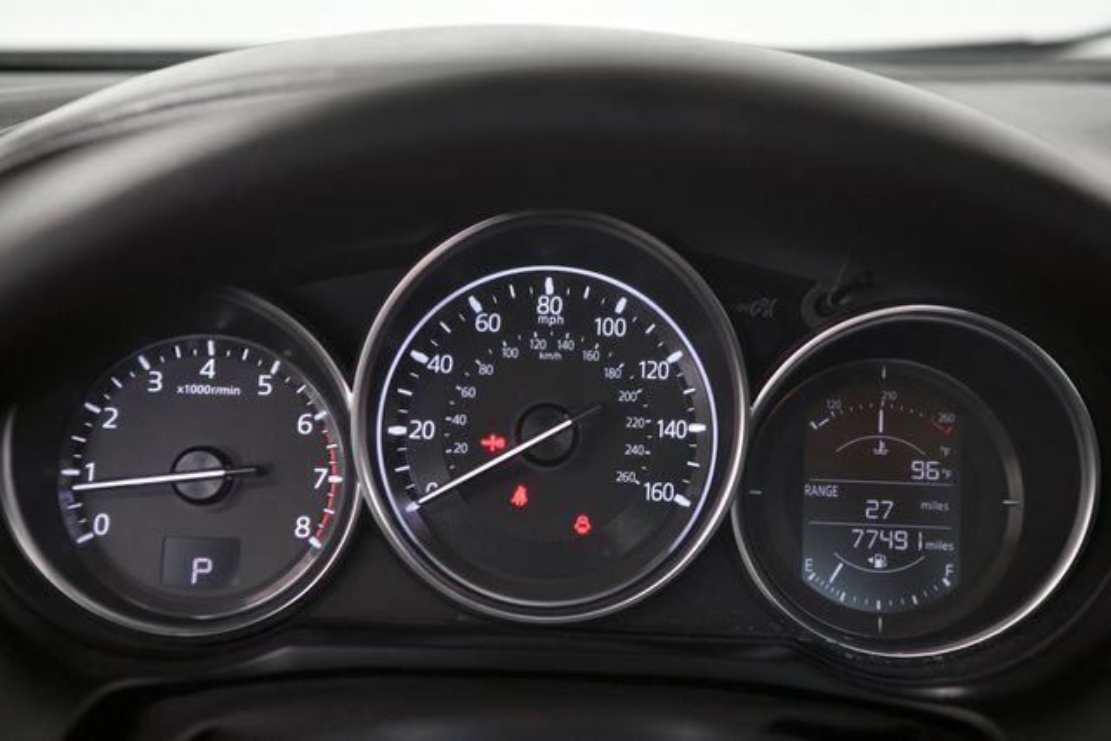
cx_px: 556
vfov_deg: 19.5
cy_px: 370
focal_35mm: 70
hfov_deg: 28.8
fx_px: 2161
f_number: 4.5
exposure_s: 1/160
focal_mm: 70
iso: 1000
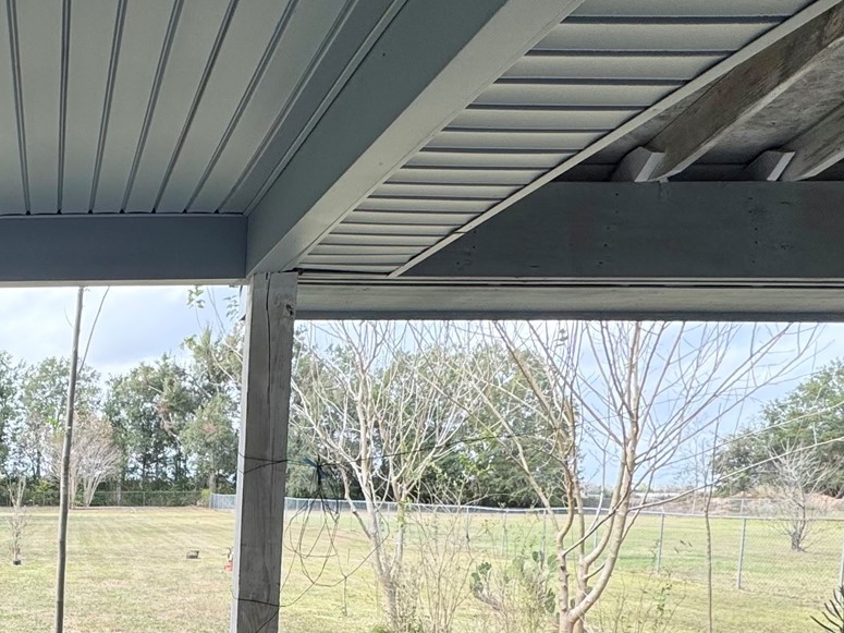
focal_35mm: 37
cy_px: 624
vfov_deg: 35.2
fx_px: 902
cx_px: -9
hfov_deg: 42.8
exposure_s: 1/386
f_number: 2.2
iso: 40
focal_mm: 2.22
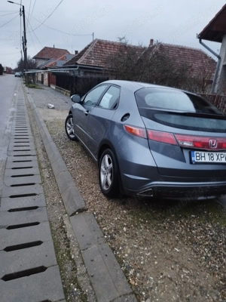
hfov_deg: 56.8
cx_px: 113
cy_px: 151
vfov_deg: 71.6
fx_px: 209
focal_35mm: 24
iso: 530
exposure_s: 1/25
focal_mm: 5.89
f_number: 1.89
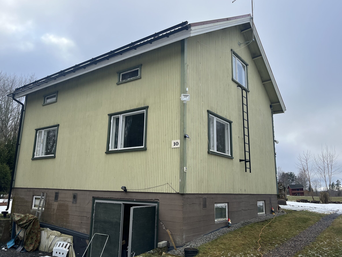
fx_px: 277
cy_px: 124
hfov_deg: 63.4
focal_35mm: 28
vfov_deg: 49.7
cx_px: 164
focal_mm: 5.1
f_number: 1.6
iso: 50
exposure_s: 1/951
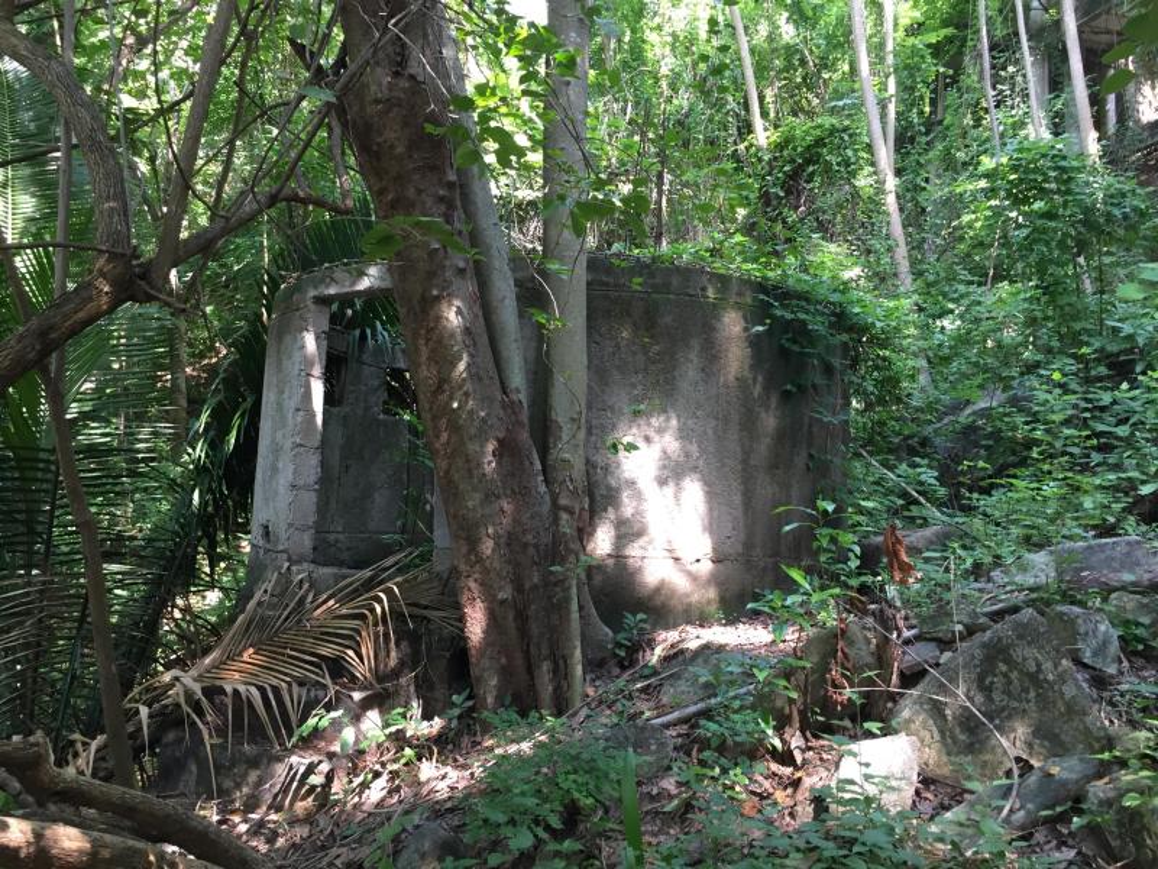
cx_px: 579
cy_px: 434
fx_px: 970
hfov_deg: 61.7
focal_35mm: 29
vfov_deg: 48.2
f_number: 2.2
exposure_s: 1/30
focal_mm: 4.15
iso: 64
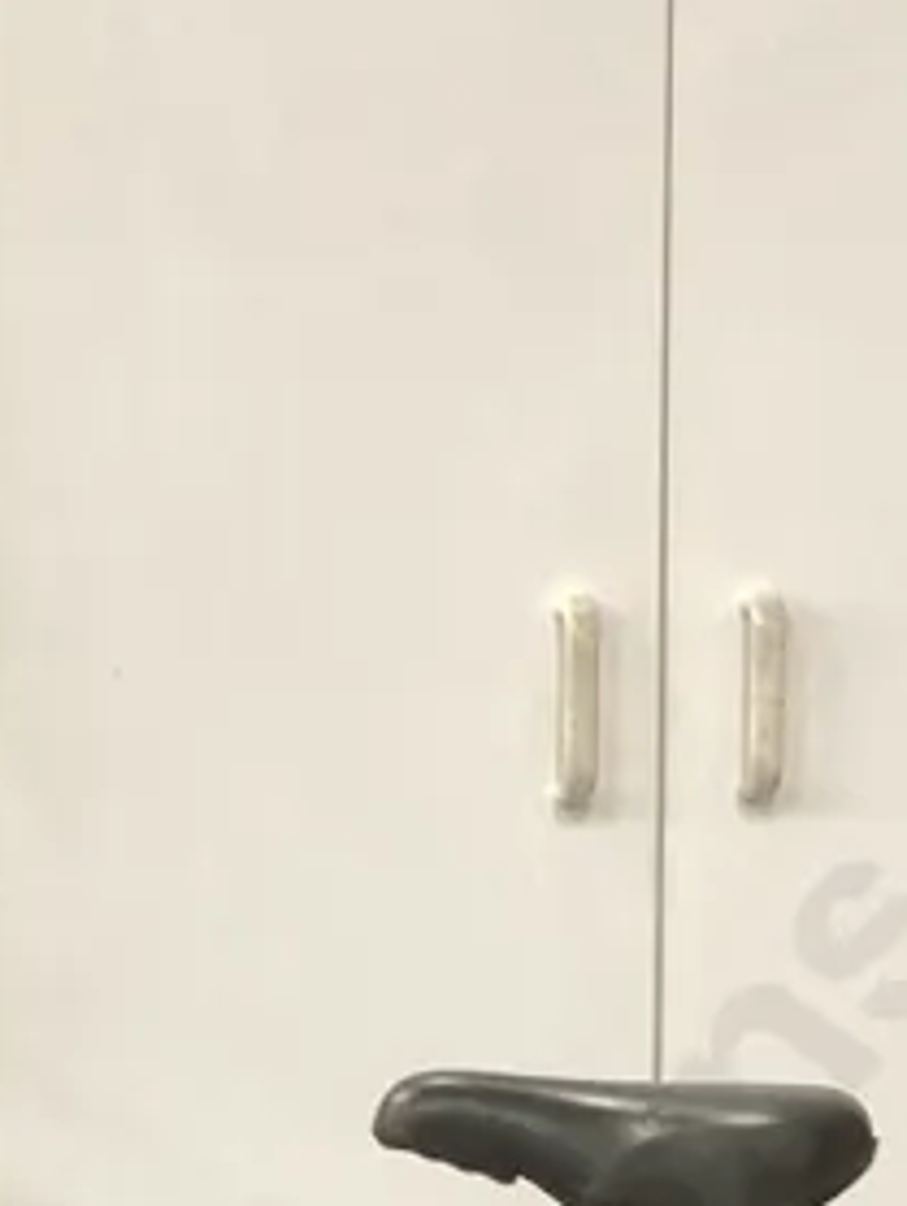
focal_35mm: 103
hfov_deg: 14.2
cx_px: 91
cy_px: 1978
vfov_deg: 16.7
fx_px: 3593
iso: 160
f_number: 1.8
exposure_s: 1/50
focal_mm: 3.99
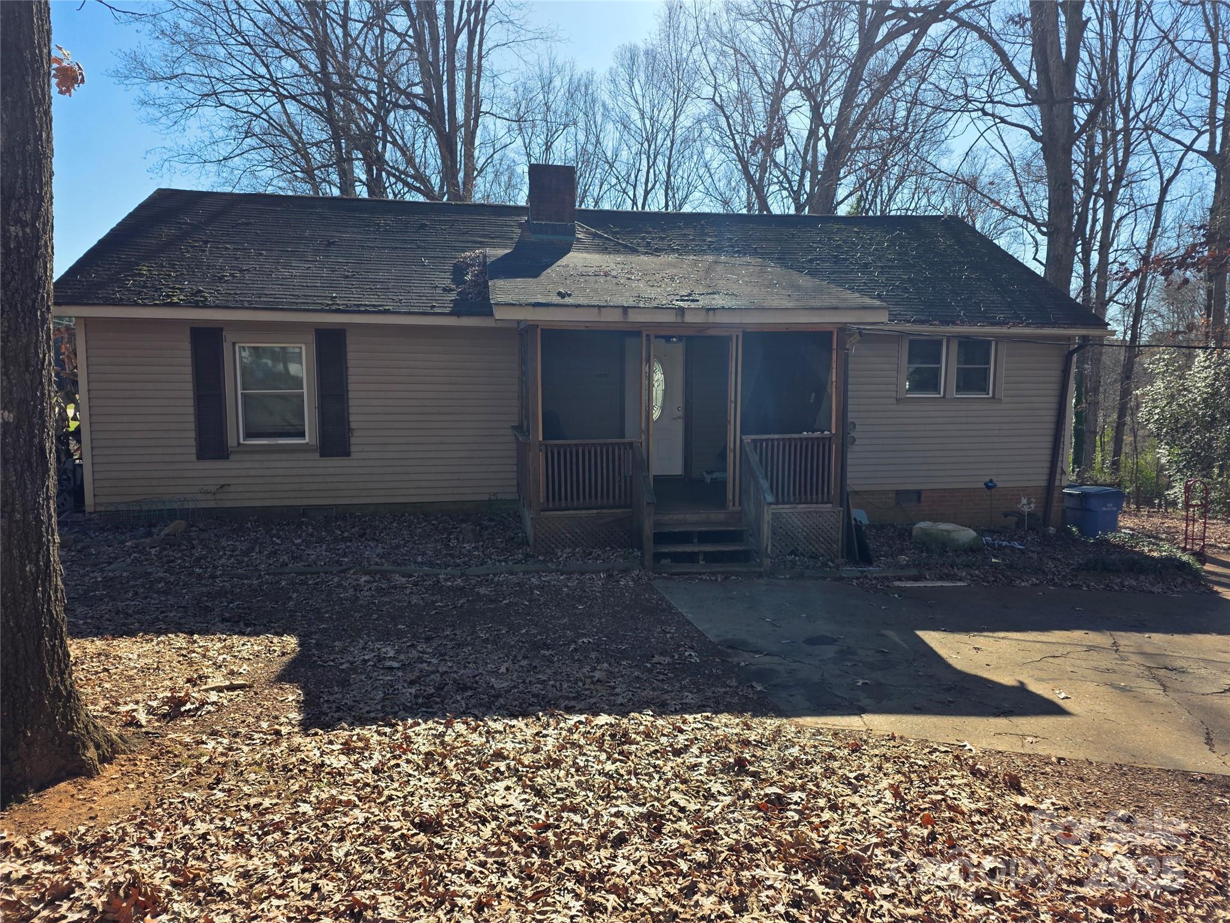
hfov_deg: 73.9
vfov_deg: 58.9
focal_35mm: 23
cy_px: 462
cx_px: 615
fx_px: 817
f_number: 1.7
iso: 80
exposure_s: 1/3667
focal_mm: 6.25
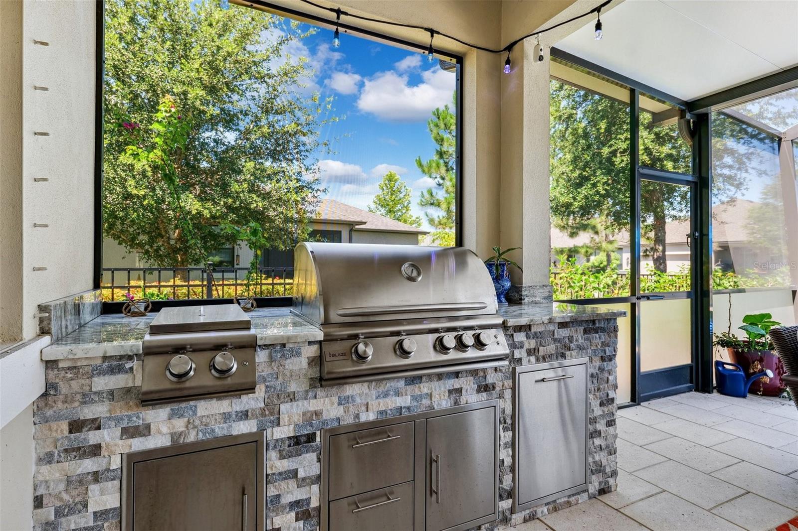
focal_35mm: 18
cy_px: 266
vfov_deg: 67.4
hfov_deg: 90.0
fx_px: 399
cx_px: 399
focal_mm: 18
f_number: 8
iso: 100
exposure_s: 1/20
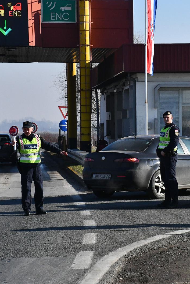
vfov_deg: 12.2
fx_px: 1337
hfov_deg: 8.1
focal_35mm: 169
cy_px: 142
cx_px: 165
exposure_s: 1/3200
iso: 2500
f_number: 14
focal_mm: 75
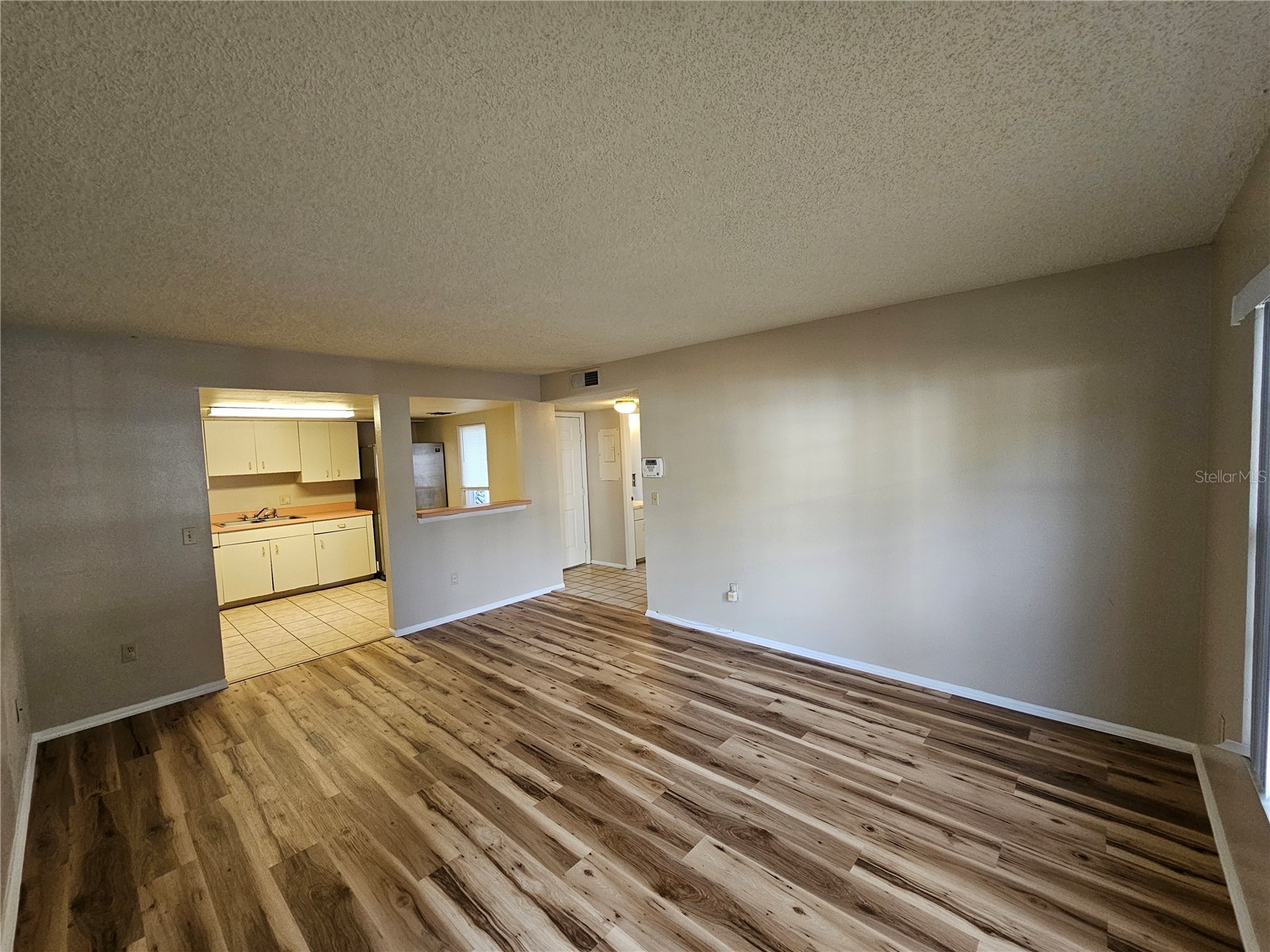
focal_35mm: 13
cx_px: 635
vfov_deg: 89.9
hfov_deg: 106.2
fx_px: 477
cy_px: 476
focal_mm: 2.2
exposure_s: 1/60
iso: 250
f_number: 2.2
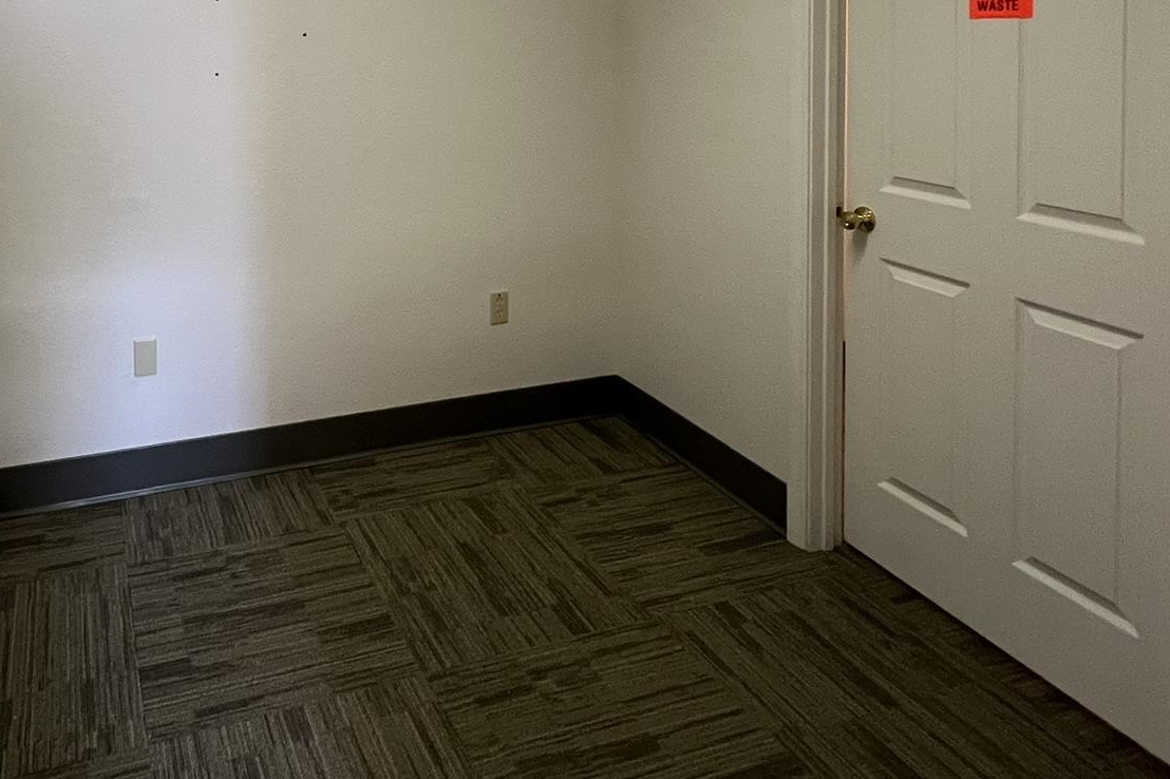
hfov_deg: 67.7
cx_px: 318
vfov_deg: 45.6
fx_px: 812
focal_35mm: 25
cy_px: 55
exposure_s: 1/60
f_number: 1.8
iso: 400
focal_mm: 1.57
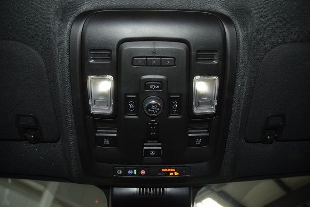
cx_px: 155
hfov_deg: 67.4
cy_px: 104
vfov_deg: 48.0
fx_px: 233
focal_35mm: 27
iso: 560
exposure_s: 1/80
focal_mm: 18
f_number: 3.5
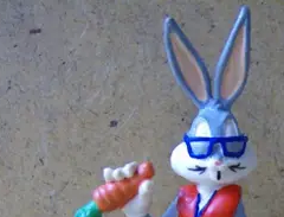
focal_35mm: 71
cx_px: 224
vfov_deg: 20.4
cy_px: 209
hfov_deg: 26.8
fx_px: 586
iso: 200
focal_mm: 6
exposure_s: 1/48.7
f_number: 2.8
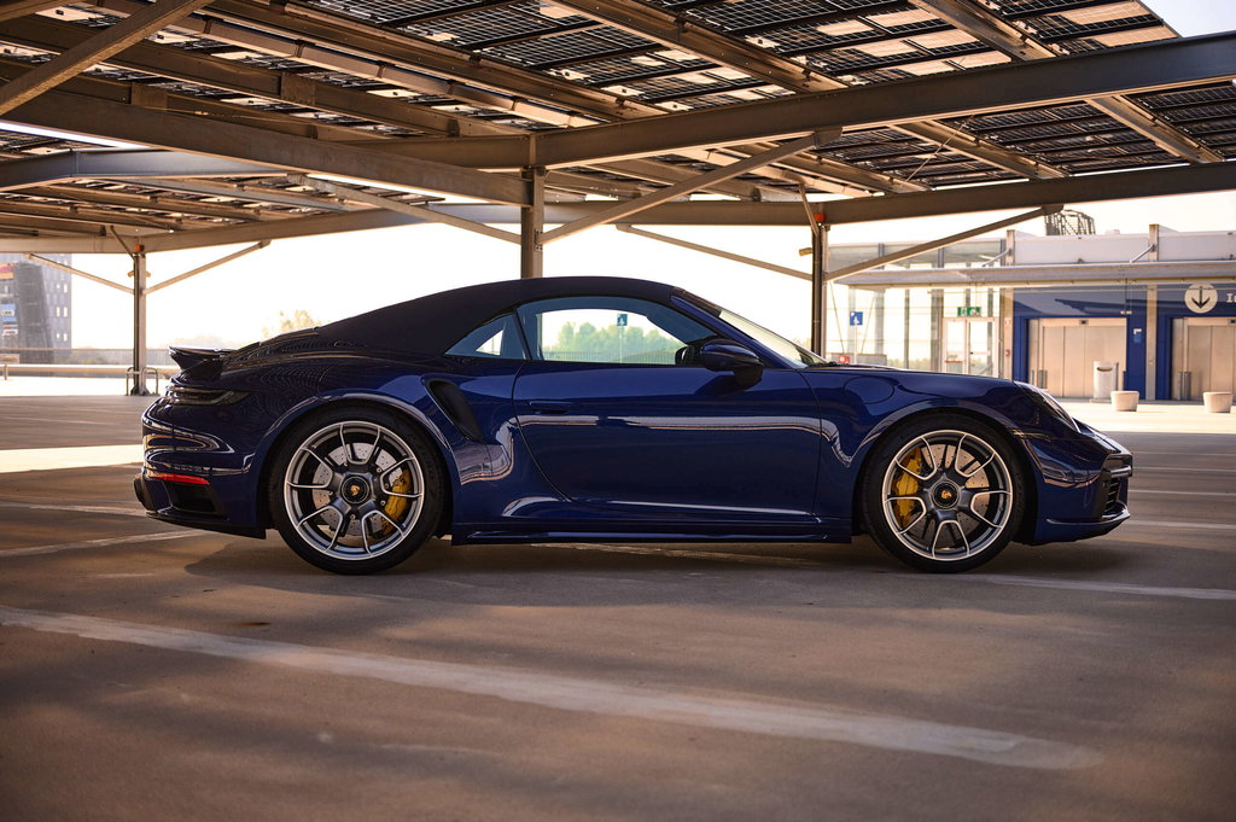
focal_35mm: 44
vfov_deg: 30.5
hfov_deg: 44.5
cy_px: 411
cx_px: 618
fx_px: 1509
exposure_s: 1/2000
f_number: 2.8
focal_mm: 44
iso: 640
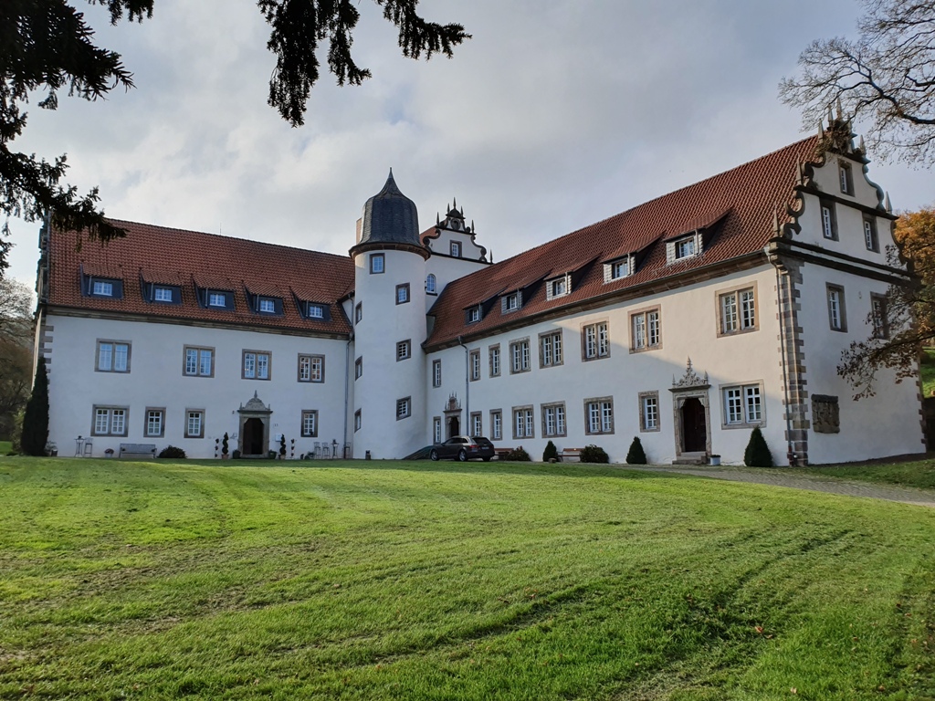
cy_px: 350
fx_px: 702
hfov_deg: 67.3
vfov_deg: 53.1
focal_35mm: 26
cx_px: 468
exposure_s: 1/1888
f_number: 2.4
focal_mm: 4.32
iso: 50
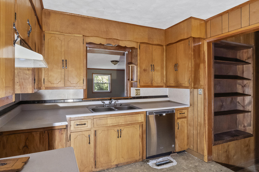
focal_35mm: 21
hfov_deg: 81.2
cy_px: 81
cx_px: 133
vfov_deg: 59.5
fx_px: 151
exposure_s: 1/10
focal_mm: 10
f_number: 9
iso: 800
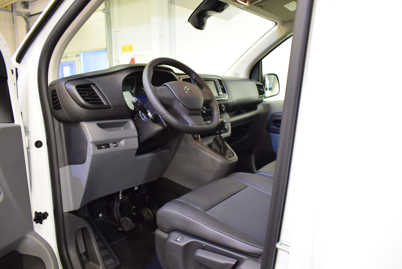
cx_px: 201
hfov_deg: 67.3
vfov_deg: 48.0
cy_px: 134
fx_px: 302
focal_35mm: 27
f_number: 3.5
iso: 1600
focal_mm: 18
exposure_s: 1/50
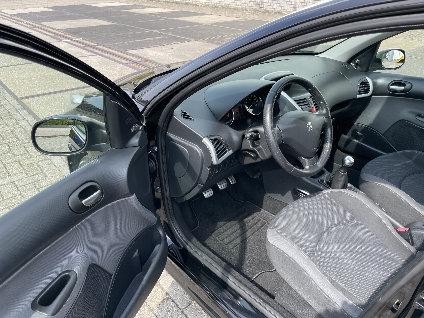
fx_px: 318
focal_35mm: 26
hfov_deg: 67.3
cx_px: 212
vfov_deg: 53.1
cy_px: 159
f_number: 1.6
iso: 32
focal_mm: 4.2
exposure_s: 1/686
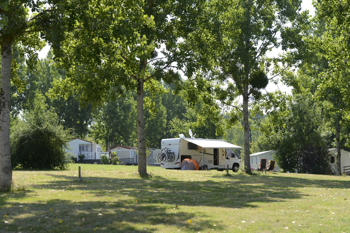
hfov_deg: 28.8
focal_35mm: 70
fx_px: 681
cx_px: 175
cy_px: 116
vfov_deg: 19.5
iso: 250
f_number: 9
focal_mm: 70
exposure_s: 1/320
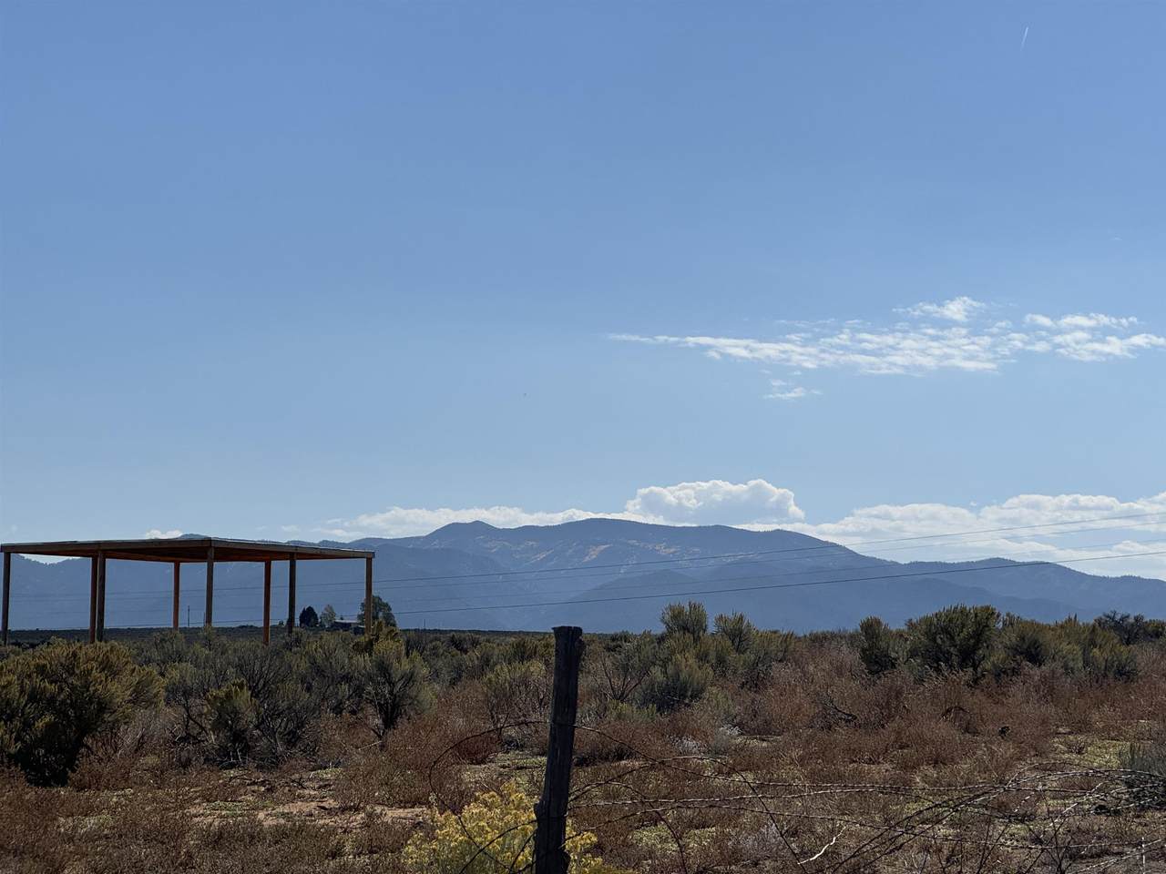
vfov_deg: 19.1
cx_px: 583
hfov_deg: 25.3
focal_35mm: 77
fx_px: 2594
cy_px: 437
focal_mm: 9
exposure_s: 1/2732
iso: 32
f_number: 2.8
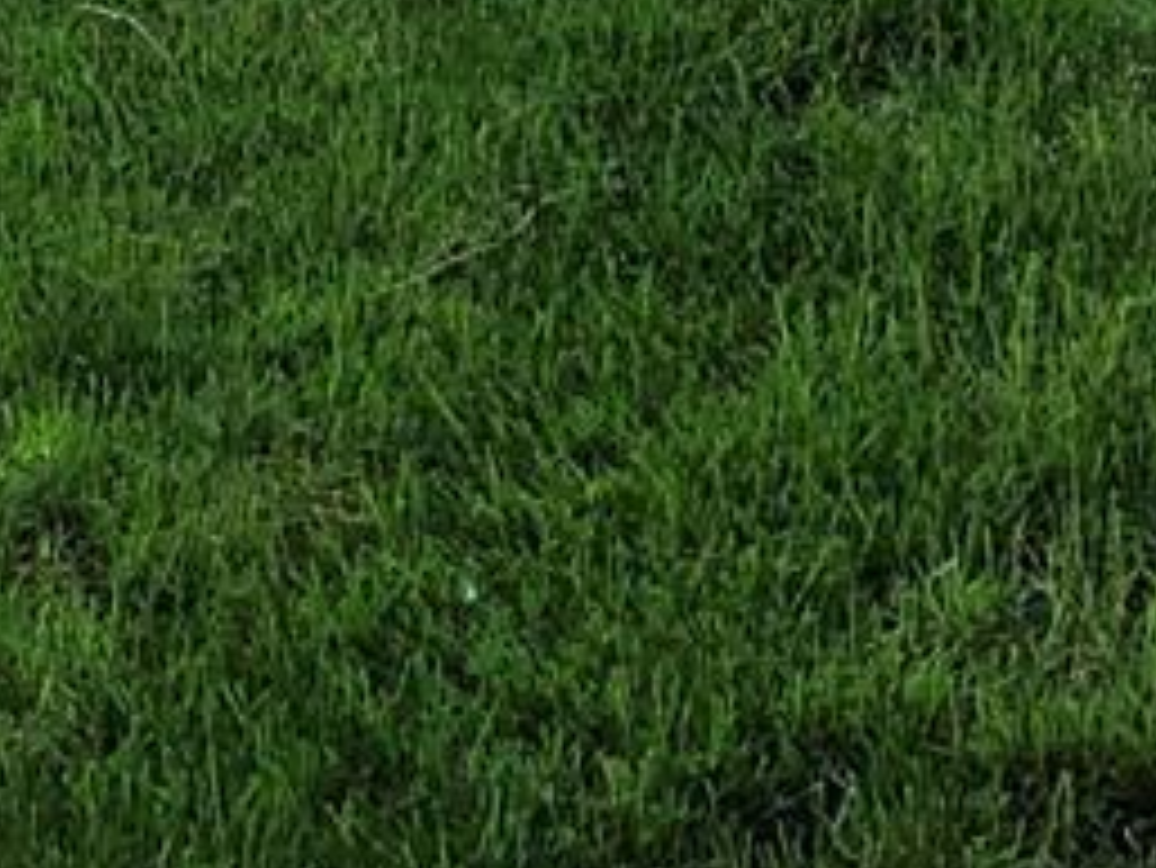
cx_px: 612
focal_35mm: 174
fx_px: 5813
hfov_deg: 11.4
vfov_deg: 7.4
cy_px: -1803
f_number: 1.8
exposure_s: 1/296
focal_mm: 3.99
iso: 20
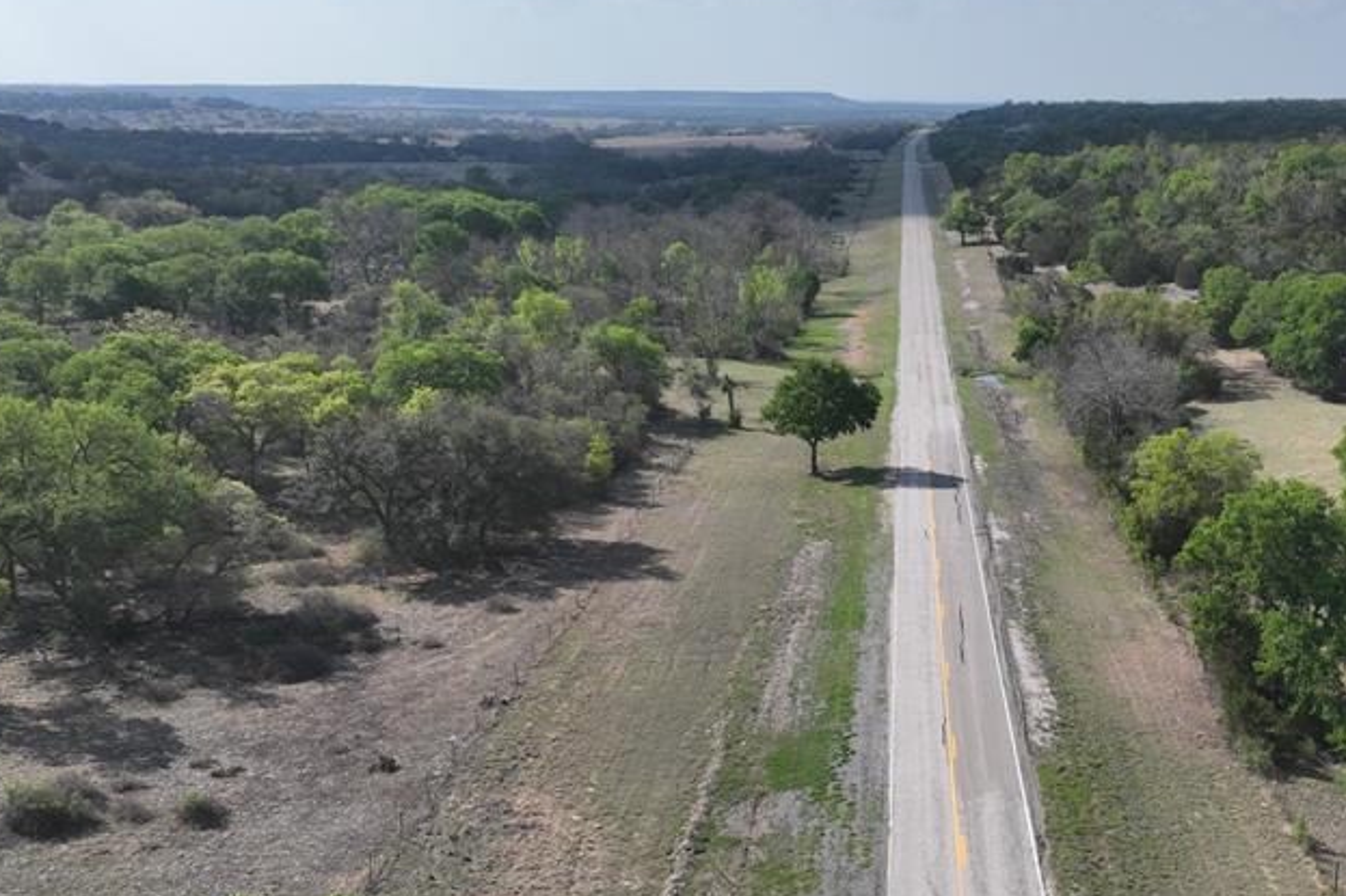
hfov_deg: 46.1
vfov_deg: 32.6
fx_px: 1532
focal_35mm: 41
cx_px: 970
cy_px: 454
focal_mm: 12.29
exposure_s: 1/2500
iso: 140
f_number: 2.8
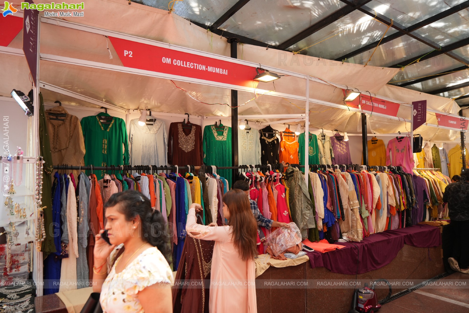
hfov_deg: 73.7
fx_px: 313
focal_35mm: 24
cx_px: 234
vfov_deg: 53.1
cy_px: 156
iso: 320
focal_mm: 24
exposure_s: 1/160
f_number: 5
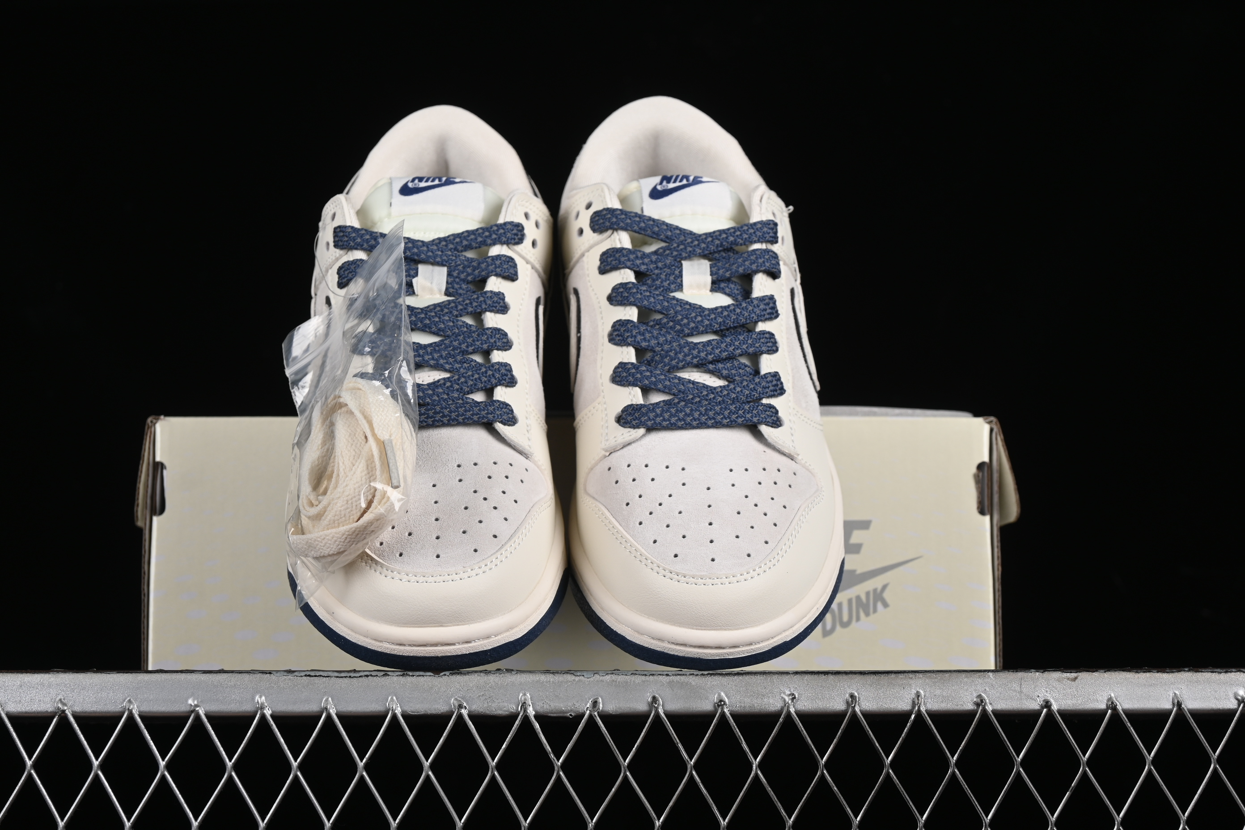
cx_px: 622
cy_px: 415
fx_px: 2438
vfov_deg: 19.3
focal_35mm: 70
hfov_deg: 28.6
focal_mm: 47
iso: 125
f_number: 7.1
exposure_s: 1/160
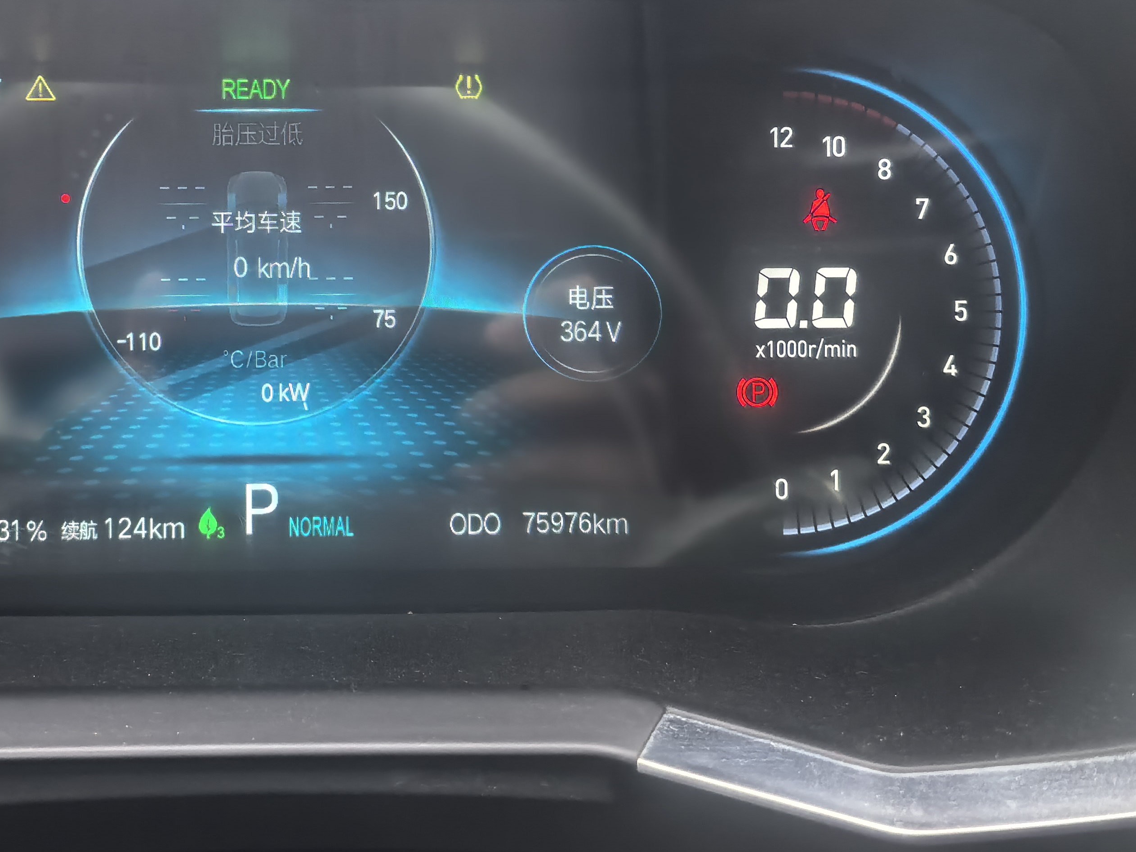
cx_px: 295
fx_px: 1542
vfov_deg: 30.7
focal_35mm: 47
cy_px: 314
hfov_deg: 39.4
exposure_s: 1/50
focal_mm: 5.75
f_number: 2
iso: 250
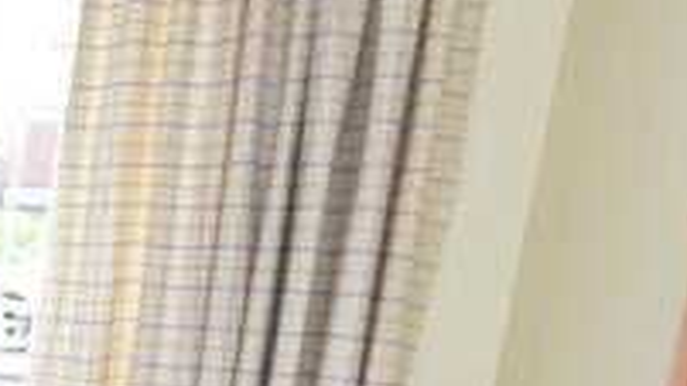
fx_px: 1457
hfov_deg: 17.2
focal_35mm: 80
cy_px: 480
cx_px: -762
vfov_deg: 14.5
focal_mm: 10
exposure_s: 1/125
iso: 800
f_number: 5.6
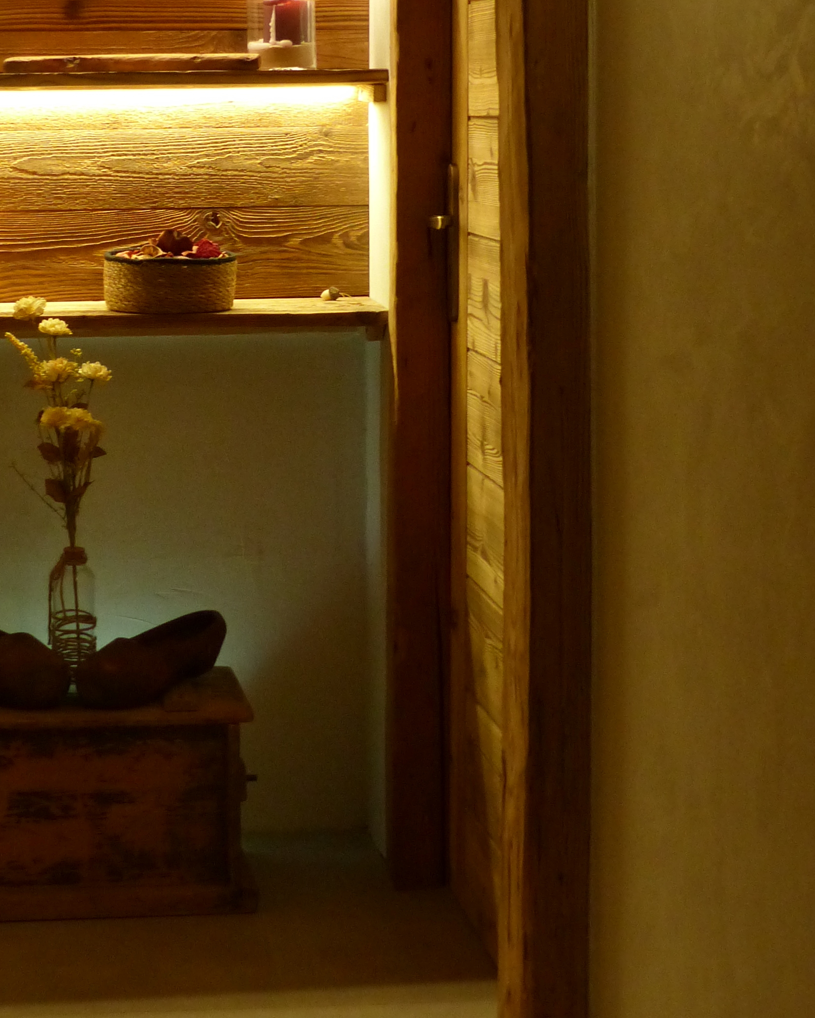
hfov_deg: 19.7
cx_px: 164
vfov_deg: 24.5
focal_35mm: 77
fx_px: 2322
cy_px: 285
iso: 400
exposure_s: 1/40
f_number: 2.8
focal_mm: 7.4
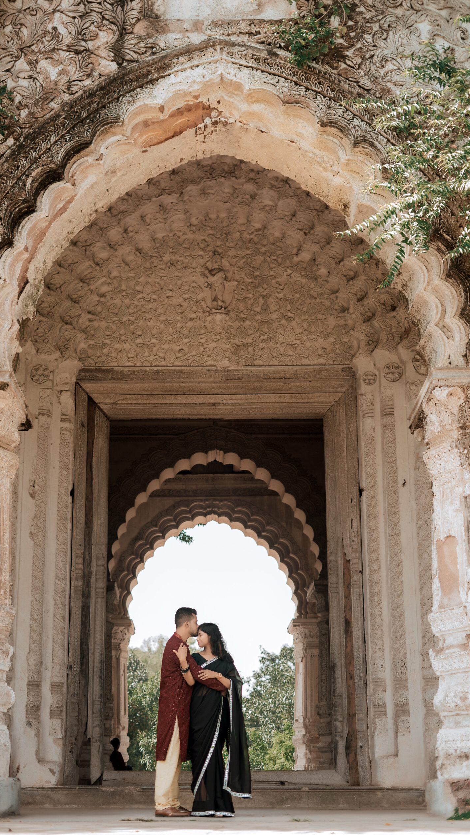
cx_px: 216
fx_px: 1174
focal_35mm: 53
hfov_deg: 22.6
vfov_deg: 39.2
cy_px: 416
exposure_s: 1/250
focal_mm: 50
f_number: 2.5
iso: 125
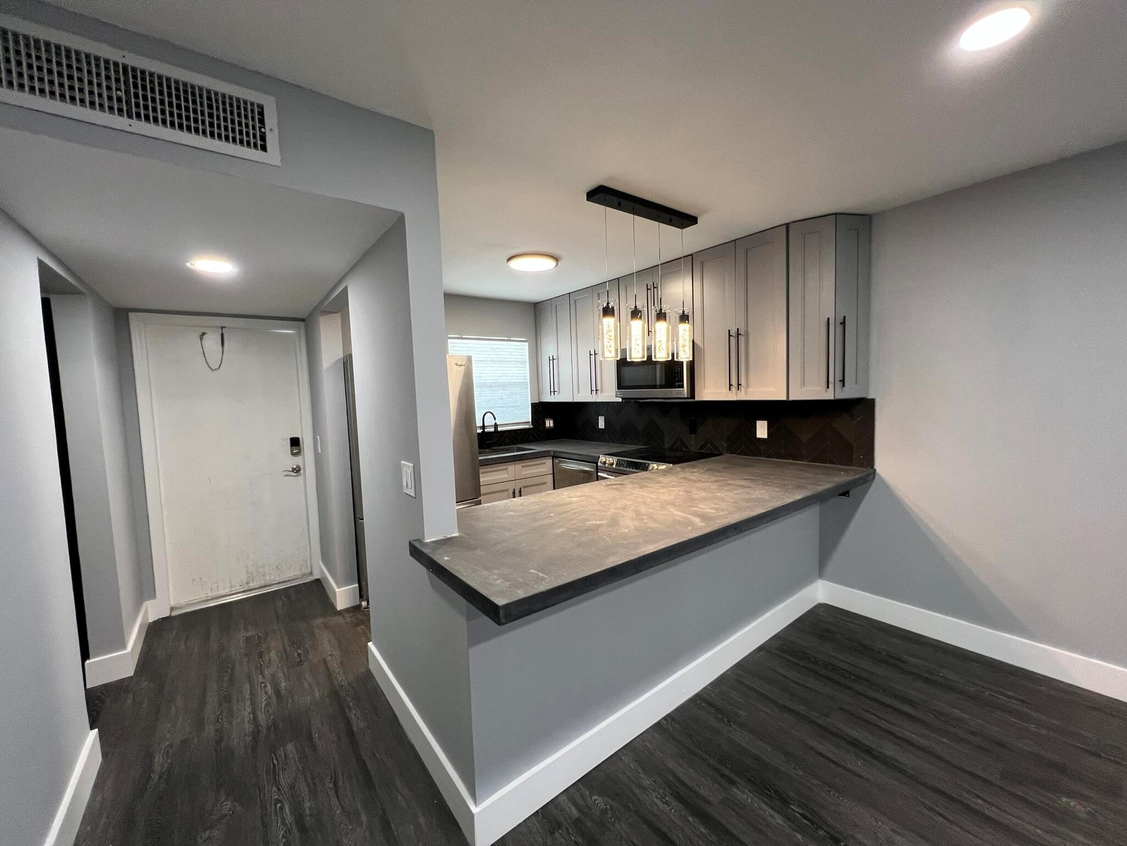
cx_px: 564
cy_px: 423
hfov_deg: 106.2
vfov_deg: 89.9
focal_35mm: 13
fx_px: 423
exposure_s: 1/60
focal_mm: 1.57
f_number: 1.8
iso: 160
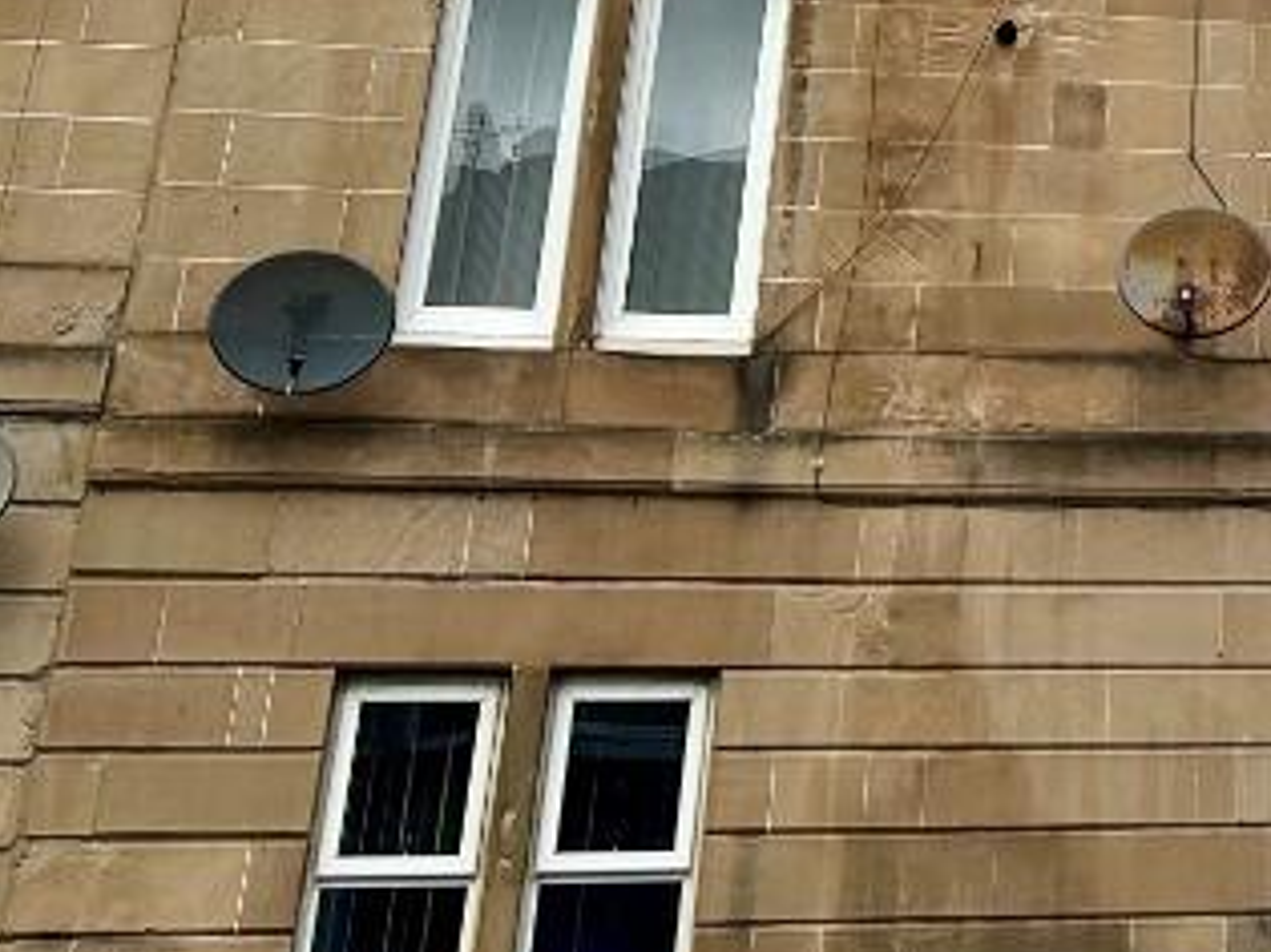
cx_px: 1598
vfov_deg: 16.9
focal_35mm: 78
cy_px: -537
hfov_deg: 22.7
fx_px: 2863
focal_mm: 6.86
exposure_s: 1/5000
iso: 80
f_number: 1.78
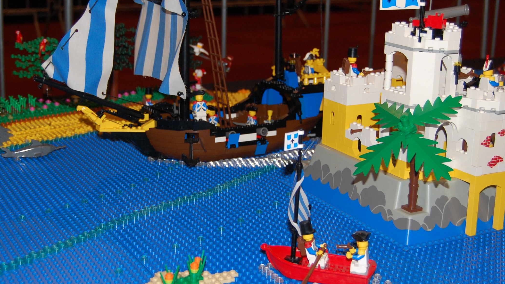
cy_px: 123
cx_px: 211
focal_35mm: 59
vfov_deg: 20.4
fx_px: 790
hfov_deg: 35.4
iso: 400
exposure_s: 1/60
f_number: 4.2
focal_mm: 26
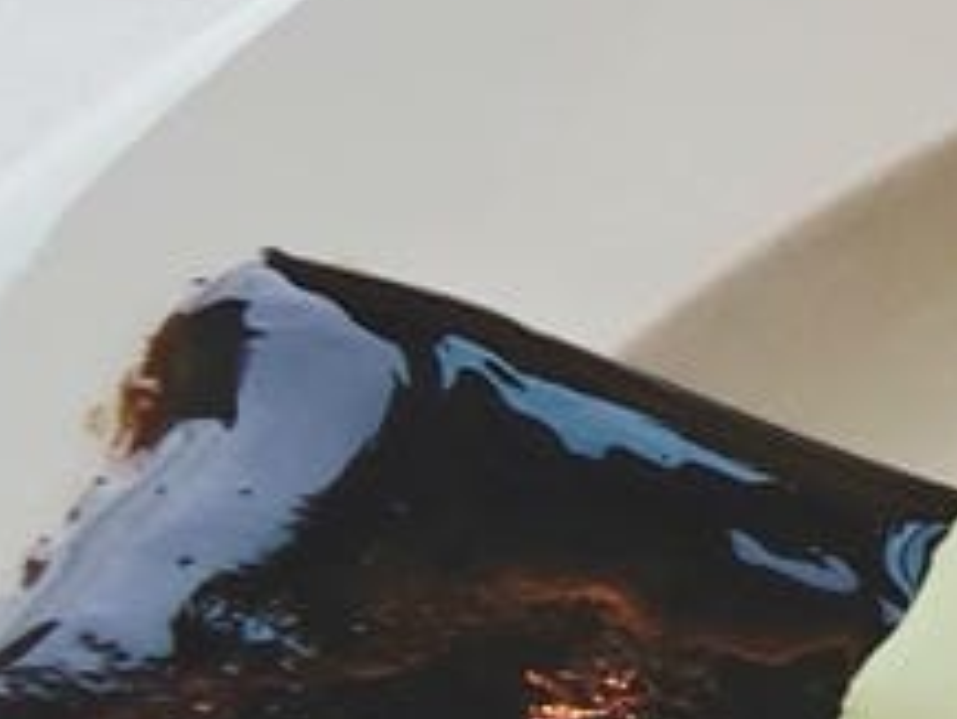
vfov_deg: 11.1
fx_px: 3513
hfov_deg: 13.0
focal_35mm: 127
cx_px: 2037
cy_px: 1138
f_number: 1.8
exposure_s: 1/238
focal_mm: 2.03
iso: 50
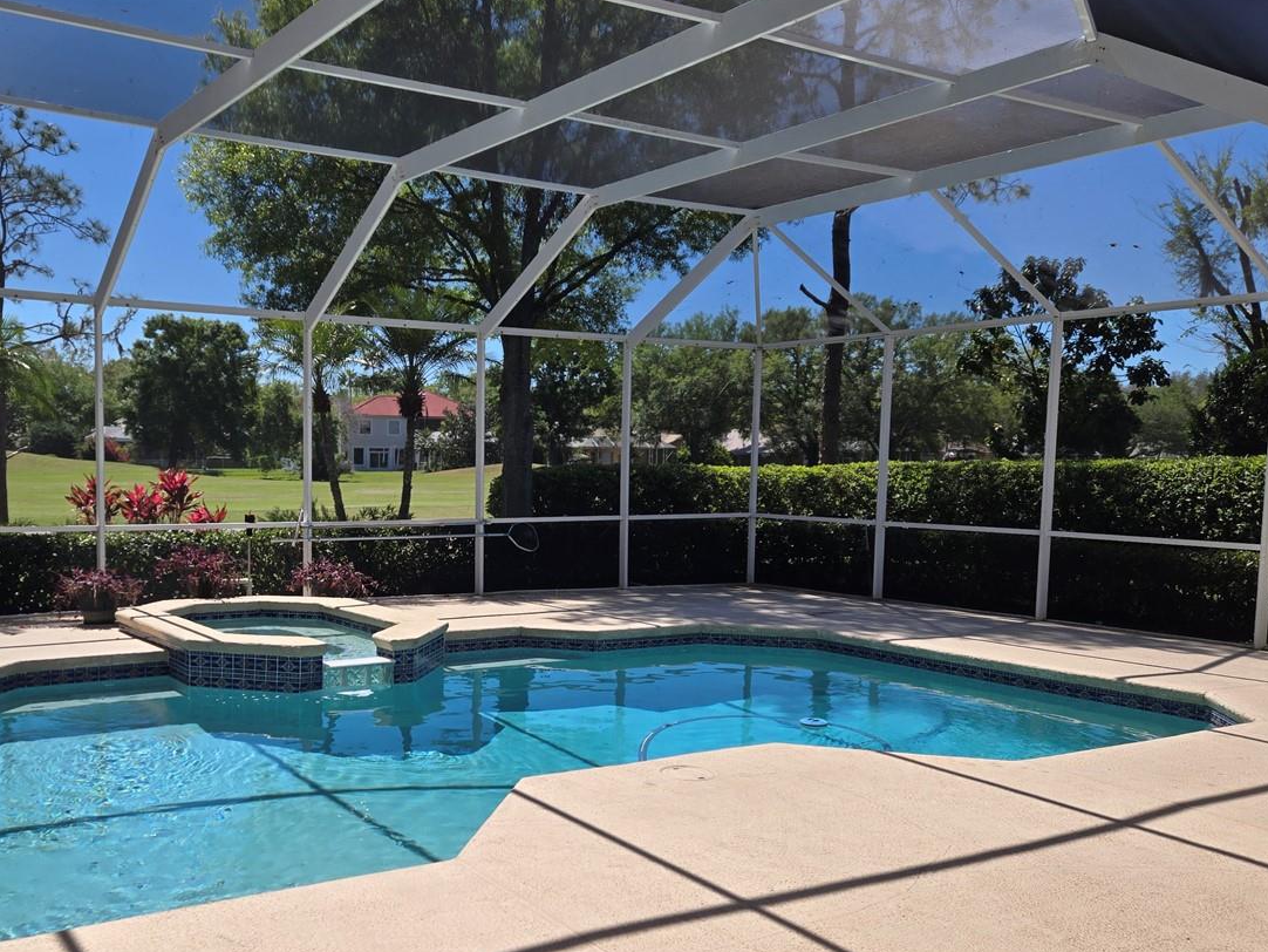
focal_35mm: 34
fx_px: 1246
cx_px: 449
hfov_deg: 53.1
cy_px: 545
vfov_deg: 41.7
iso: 25
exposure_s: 1/1509
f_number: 1.8
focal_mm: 5.4
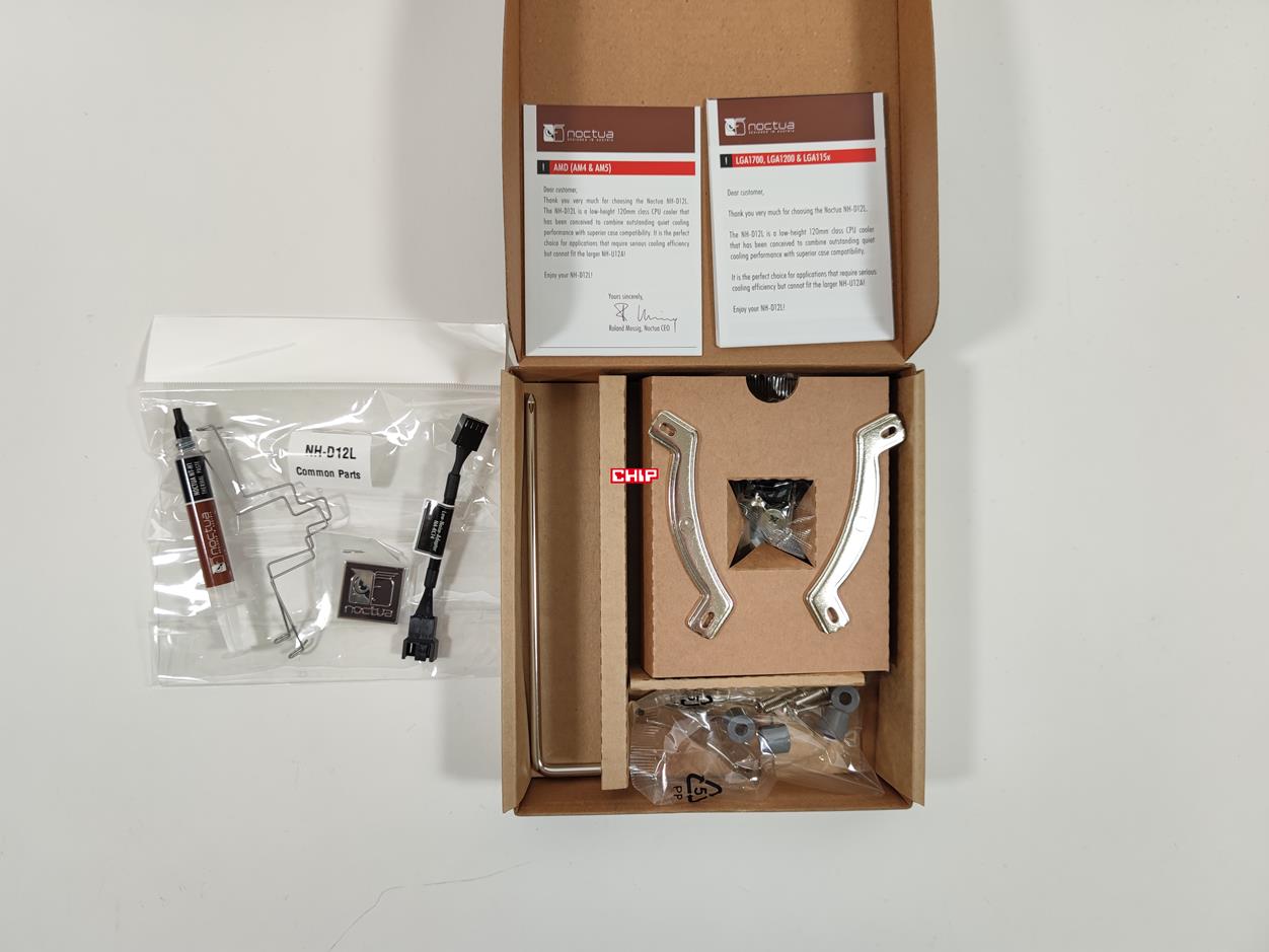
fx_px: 916
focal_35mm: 25
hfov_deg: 69.4
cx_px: 634
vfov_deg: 54.9
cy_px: 476
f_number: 1.85
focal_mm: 6.78
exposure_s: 1/100
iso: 54
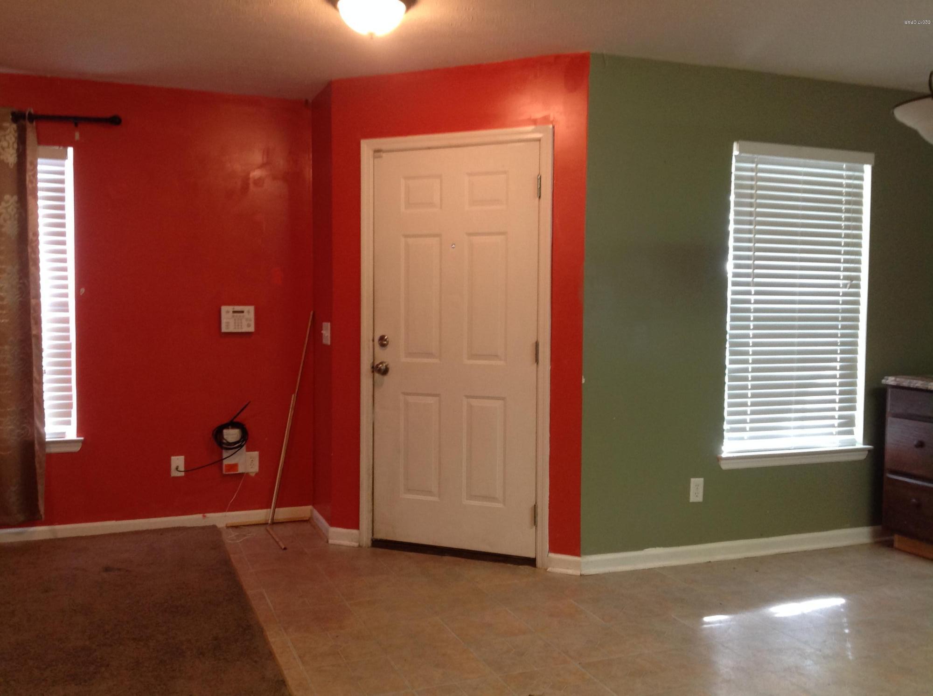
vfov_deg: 40.6
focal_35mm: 35
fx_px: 942
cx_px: 466
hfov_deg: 52.7
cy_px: 348
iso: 125
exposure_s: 1/15
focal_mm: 4.28
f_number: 2.4
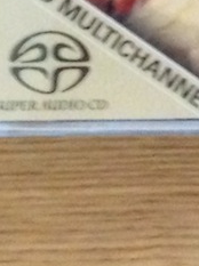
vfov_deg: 8.4
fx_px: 1745
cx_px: 356
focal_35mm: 227
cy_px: -236
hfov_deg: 6.4
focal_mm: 4.13
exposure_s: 1/15
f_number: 2.4
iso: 640
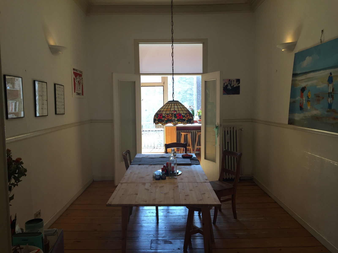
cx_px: 169
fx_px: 283
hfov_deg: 61.7
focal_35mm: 29
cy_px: 126
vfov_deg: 48.2
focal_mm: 4.15
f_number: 2.2
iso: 32
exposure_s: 1/107
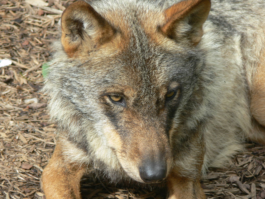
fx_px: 3215
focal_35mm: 420
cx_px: 132
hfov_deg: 4.7
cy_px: 100
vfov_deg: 3.5
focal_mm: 88.8
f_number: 5.6
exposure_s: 1/125
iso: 80
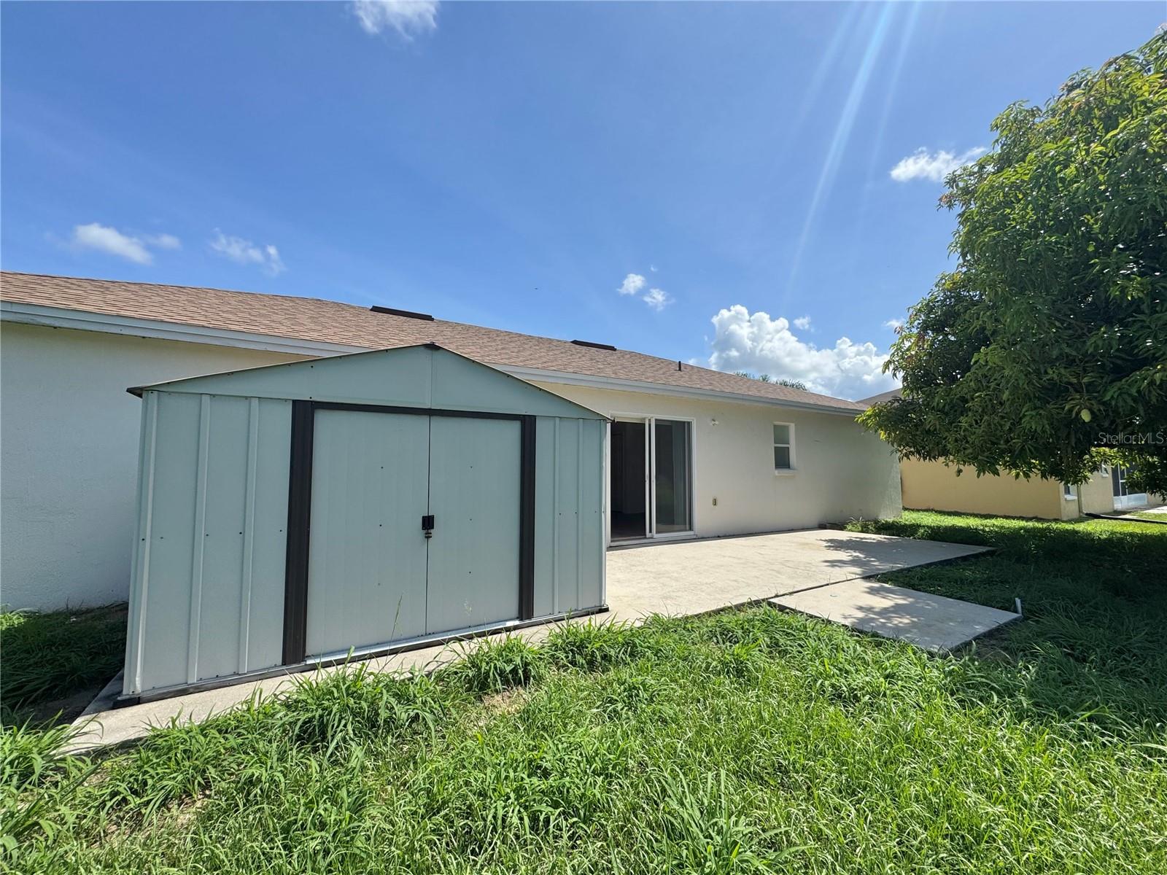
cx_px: 584
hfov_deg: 102.1
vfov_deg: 85.7
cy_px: 438
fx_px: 472
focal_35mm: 14
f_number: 2.2
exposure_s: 1/2208
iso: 50
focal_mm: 2.22
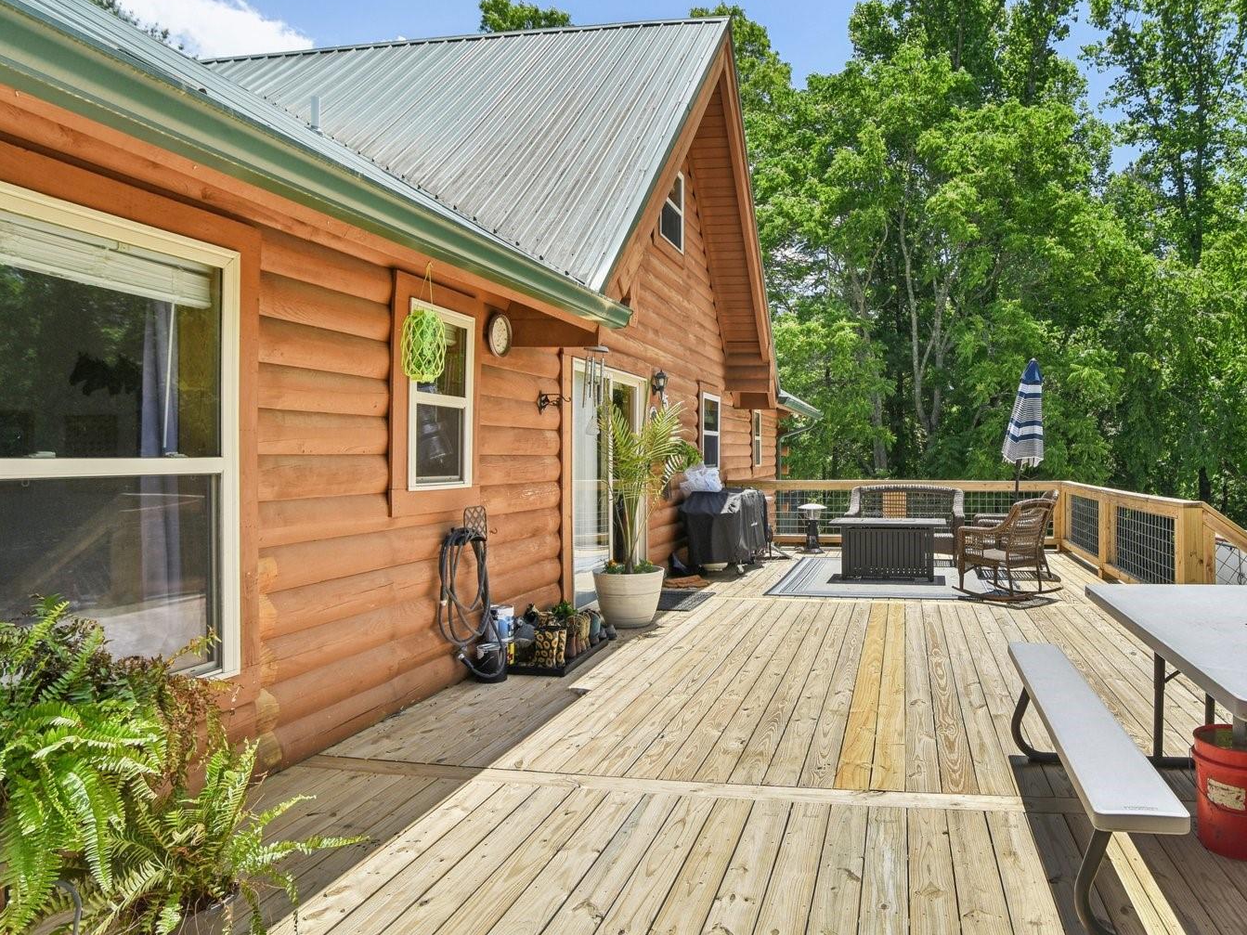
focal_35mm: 22
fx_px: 792
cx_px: 786
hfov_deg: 74.9
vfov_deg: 61.1
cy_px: 456
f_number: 11
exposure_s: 1/200
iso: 100
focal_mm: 15
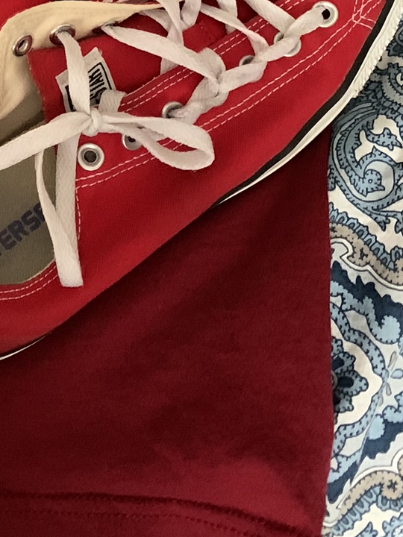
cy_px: -151
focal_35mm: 74
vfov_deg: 23.4
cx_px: -166
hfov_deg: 18.1
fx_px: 1149
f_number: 1.8
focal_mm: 4.25
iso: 800
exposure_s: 1/30
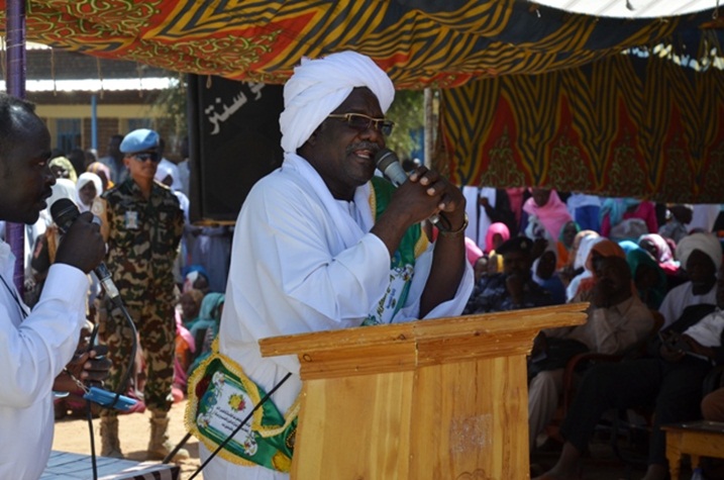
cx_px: 362
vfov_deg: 13.8
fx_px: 1987
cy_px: 240
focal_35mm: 99
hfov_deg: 20.7
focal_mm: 66
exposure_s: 1/640
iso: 200
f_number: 6.3
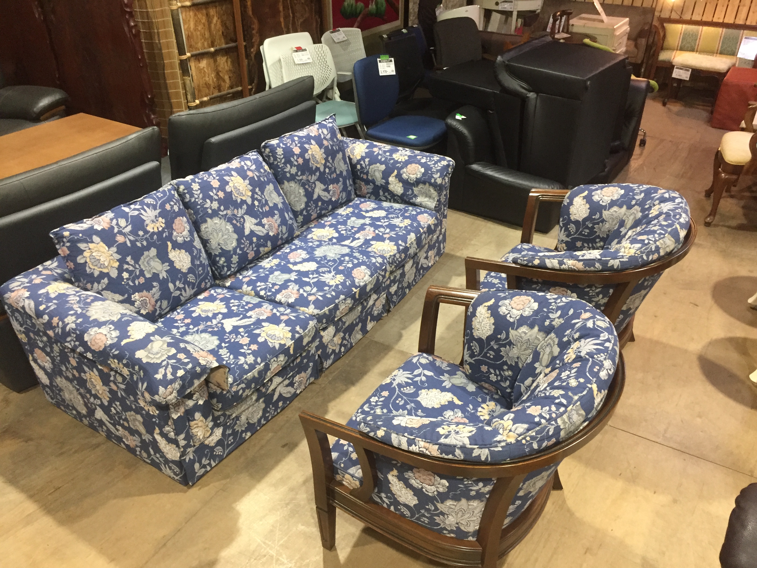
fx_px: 634
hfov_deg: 61.7
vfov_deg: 48.2
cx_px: 378
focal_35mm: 29
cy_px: 284
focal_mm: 4.15
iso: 160
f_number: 2.2
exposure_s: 1/30
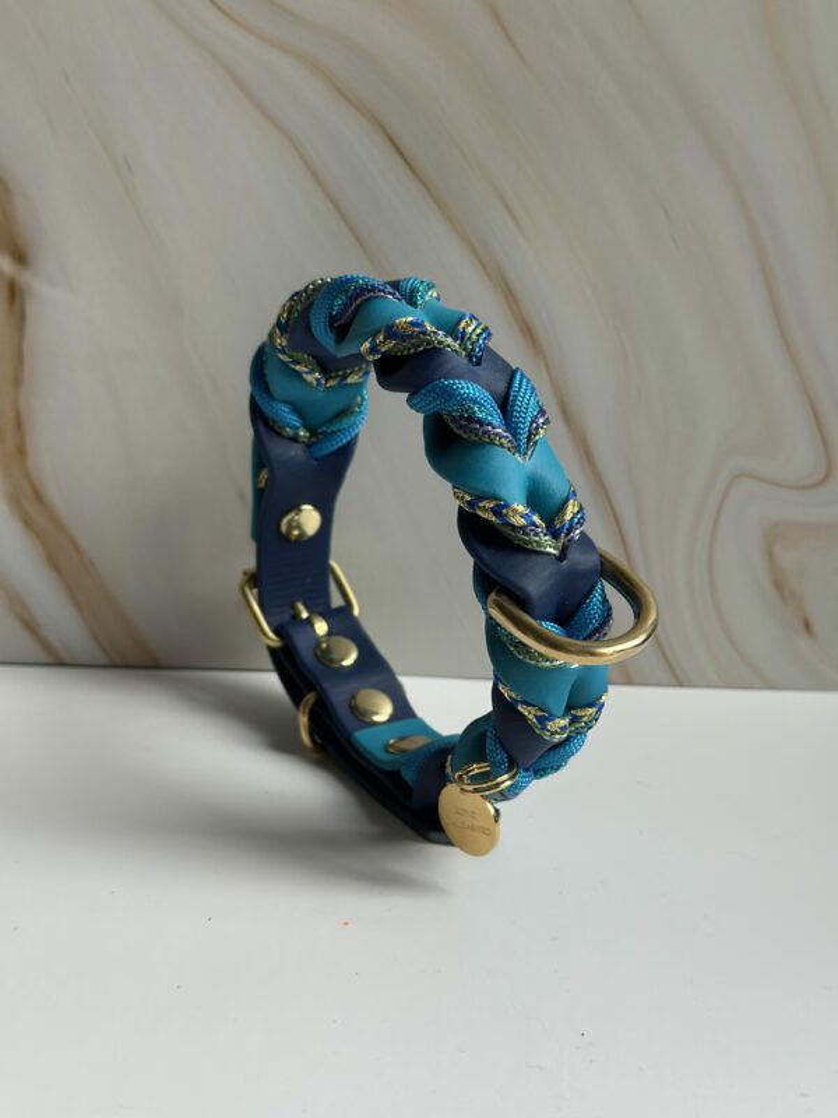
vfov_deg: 39.7
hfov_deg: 30.3
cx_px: 419
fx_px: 1549
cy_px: 559
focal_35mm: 48
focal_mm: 6.86
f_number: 1.78
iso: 80
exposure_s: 1/265
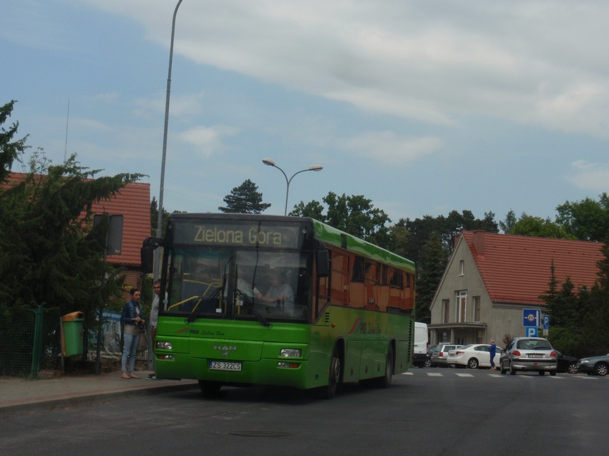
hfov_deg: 27.8
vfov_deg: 21.0
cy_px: 228
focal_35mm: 70
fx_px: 1232
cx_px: 304
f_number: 4.9
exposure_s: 1/500
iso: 100
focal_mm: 12.5
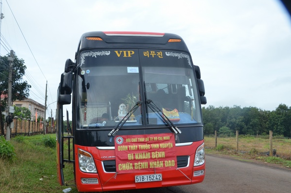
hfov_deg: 53.2
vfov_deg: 36.7
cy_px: 103
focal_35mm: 36
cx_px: 138
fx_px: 290
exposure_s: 1/640
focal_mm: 22
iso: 1000
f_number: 13
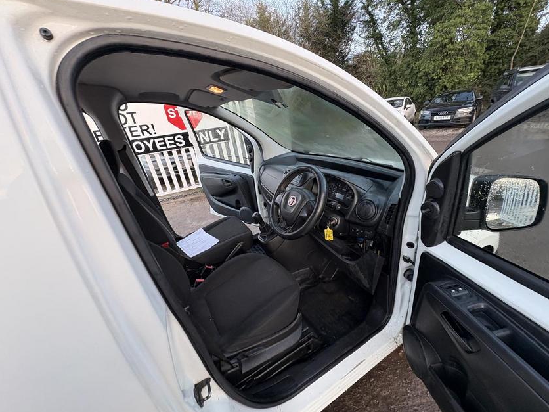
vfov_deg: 81.7
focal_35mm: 15
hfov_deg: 98.0
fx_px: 238
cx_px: 293
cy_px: 216
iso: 160
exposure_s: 1/99
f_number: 2.2
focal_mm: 2.22
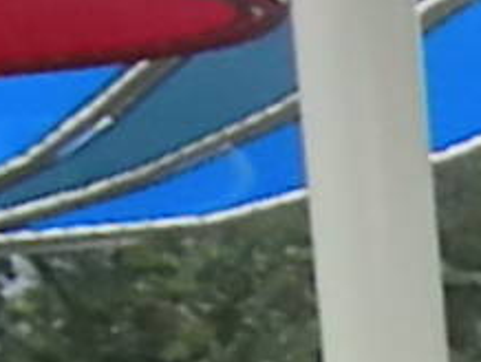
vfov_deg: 5.3
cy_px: 810
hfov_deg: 6.3
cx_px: 1734
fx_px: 3770
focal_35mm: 271
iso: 640
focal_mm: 6.6
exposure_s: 1/327
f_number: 3.5
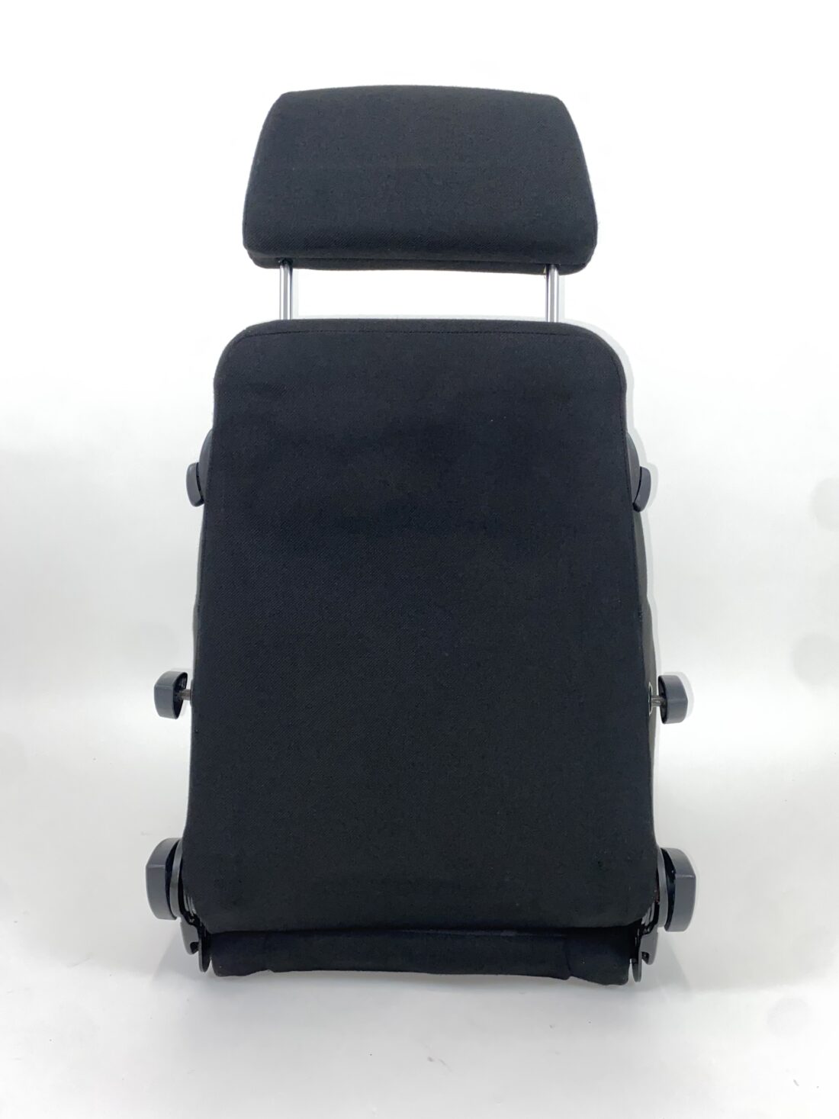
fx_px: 840
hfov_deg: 53.1
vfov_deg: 67.3
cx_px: 420
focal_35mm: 26
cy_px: 560
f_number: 1.8
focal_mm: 4.25
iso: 160
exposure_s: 1/100
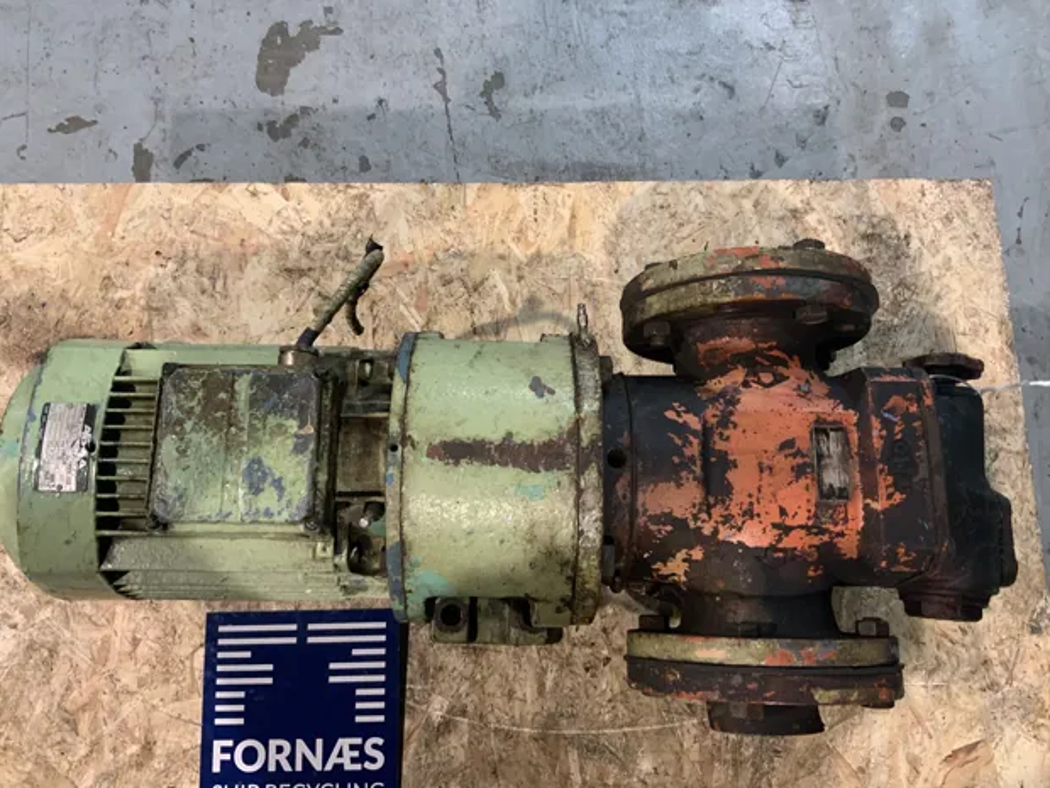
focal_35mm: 29
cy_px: 394
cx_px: 525
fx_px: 880
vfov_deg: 48.2
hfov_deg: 61.7
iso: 160
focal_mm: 3
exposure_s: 1/50
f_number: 1.8
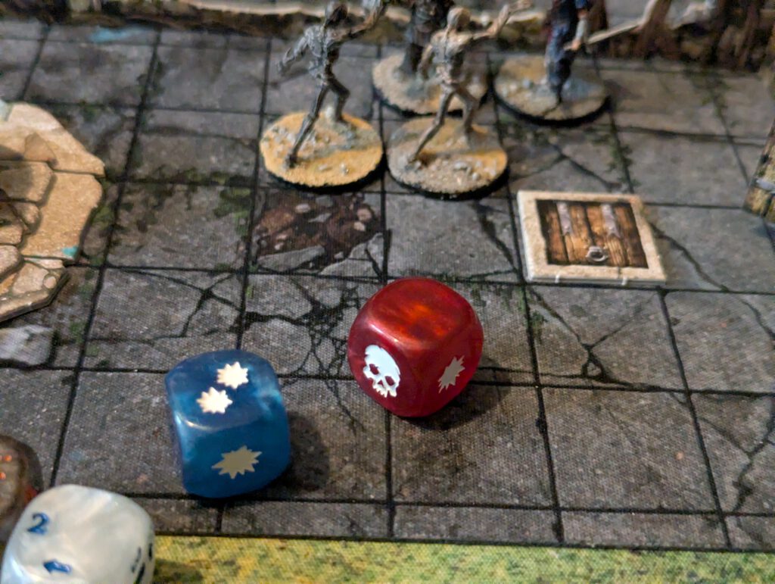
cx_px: 388
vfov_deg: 30.3
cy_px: 292
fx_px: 1076
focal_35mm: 48
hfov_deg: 39.6
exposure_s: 1/65.4
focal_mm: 6.81
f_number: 1.85
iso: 1647
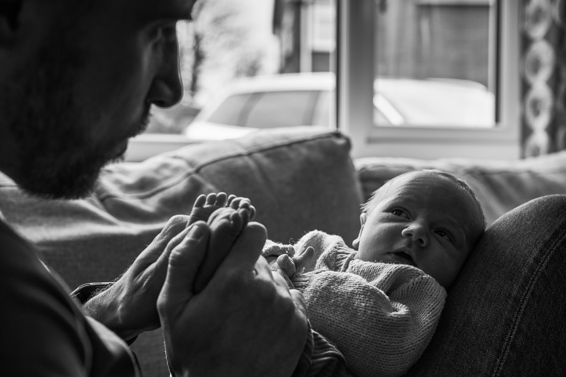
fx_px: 865
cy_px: 188
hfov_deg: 36.2
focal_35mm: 55
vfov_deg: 24.6
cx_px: 283
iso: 800
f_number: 5
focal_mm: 55
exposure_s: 1/160
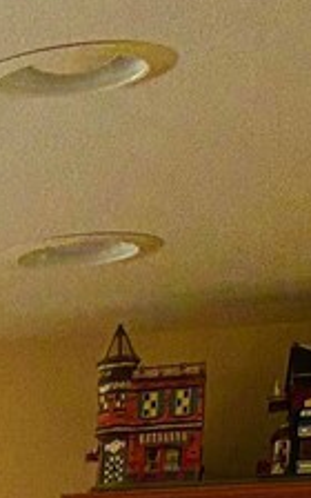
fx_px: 2672
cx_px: -1395
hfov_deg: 5.0
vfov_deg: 9.4
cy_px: 1243
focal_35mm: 197
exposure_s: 1/121
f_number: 1.6
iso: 125
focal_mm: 5.96
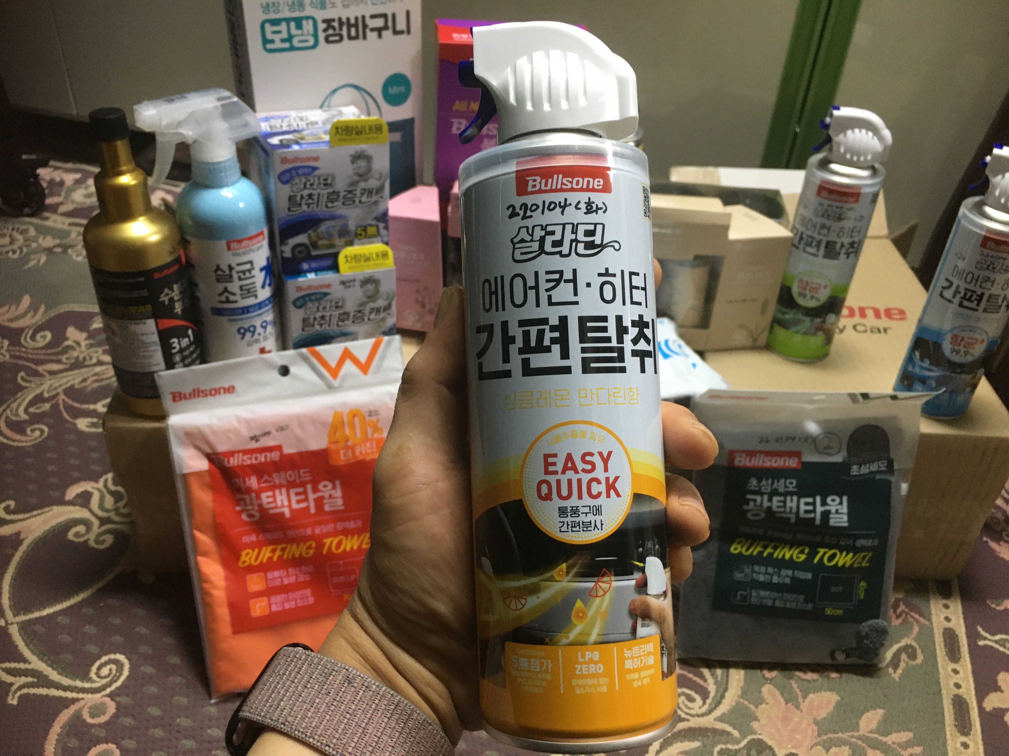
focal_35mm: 29
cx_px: 504
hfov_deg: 61.7
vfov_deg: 48.2
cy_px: 378
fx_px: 845
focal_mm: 4.15
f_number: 2.2
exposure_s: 1/24
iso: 200
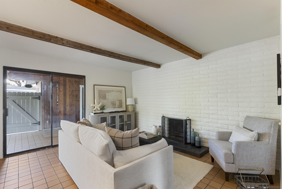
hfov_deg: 95.0
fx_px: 129
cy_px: 94
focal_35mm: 16
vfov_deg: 72.1
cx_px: 141
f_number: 8
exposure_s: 1.6
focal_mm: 16.5
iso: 100
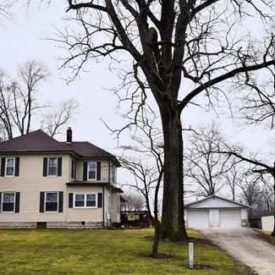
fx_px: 422
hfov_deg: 35.9
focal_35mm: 47
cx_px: 166
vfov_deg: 36.1
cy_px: 140
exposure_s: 1/200
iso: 100
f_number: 7.1
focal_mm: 24
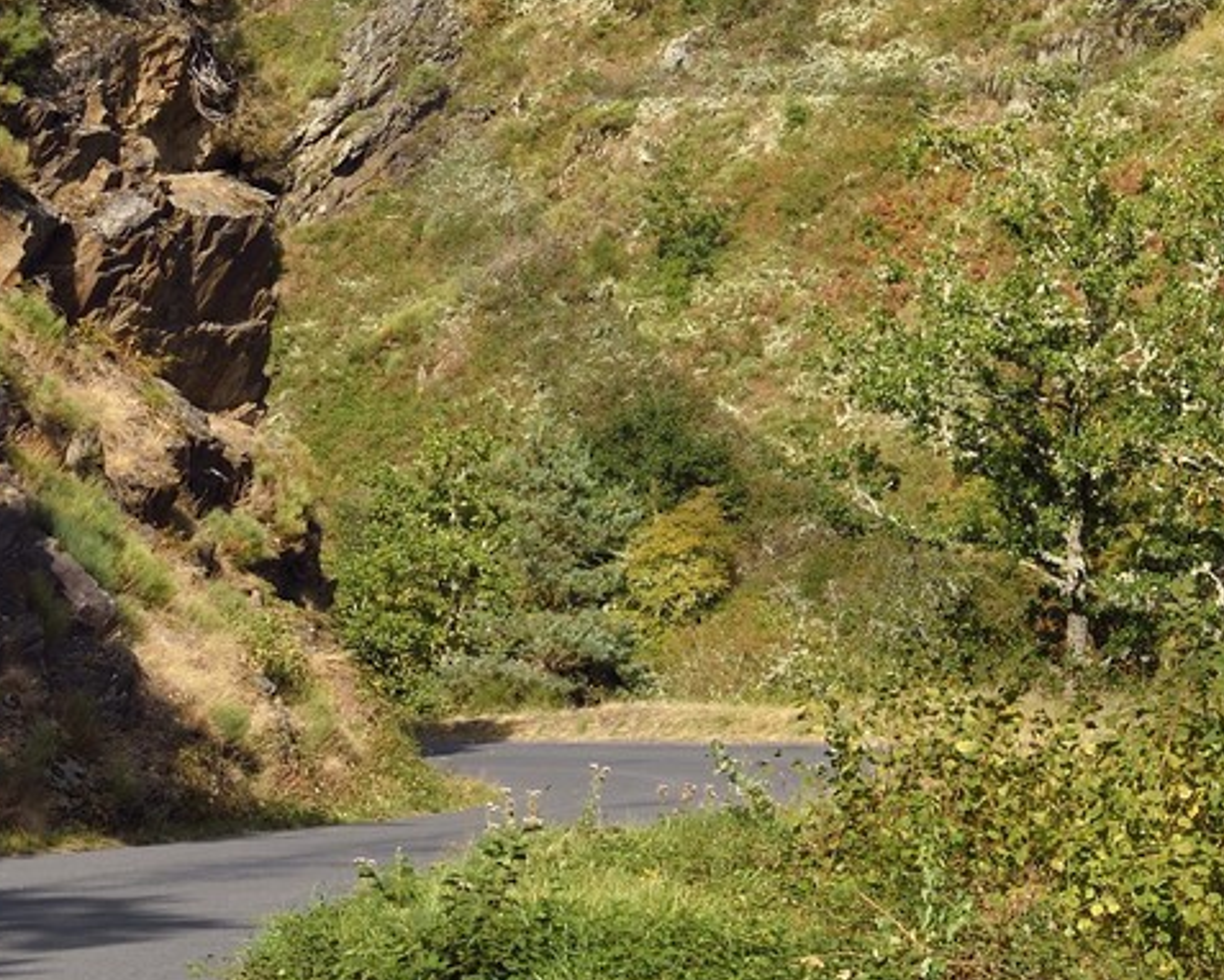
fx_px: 6378
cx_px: 1316
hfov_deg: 10.8
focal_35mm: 176
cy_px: -321
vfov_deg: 8.6
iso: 200
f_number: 11
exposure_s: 1/250
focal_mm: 56
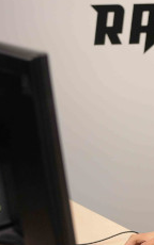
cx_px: 262
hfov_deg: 12.2
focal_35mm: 100
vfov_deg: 20.8
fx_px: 671
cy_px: 107
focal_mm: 44
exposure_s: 1/200
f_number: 4
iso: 2500
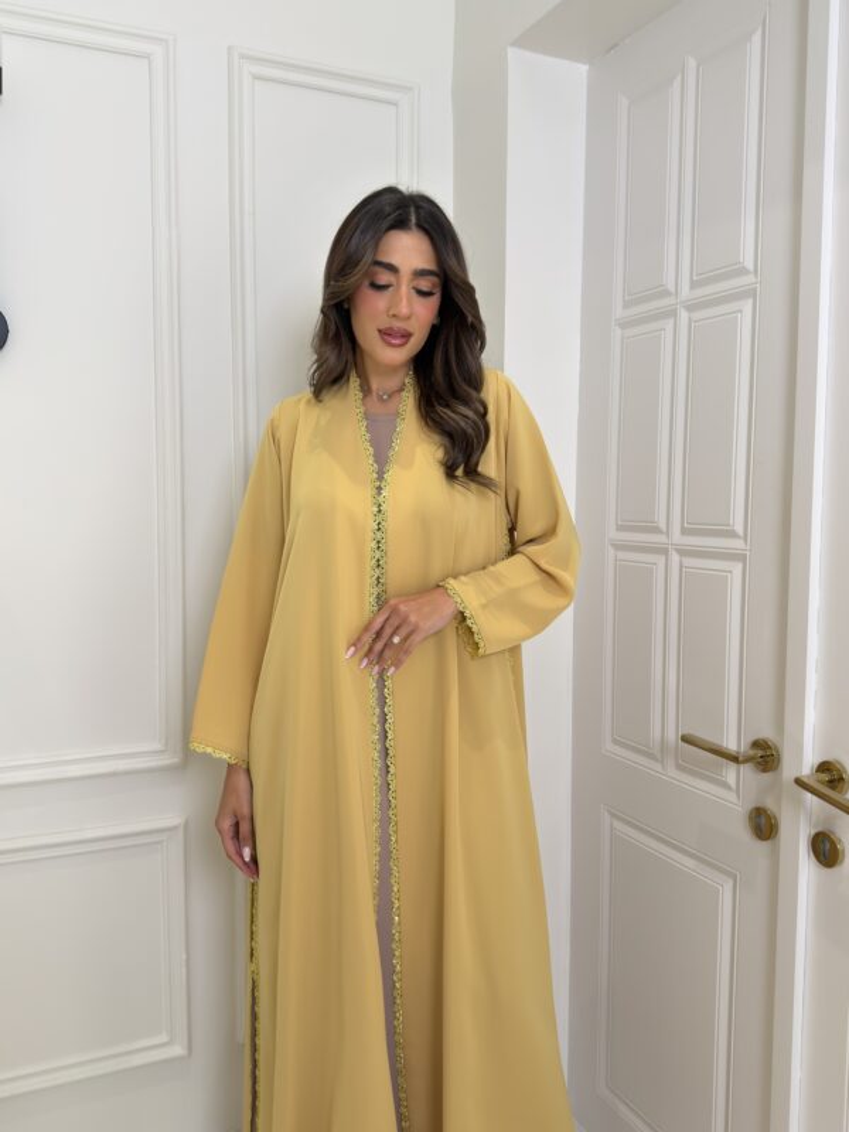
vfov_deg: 61.7
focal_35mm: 29
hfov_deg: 48.2
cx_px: 424
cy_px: 566
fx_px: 948
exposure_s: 1/390
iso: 64
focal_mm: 6.76
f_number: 1.78
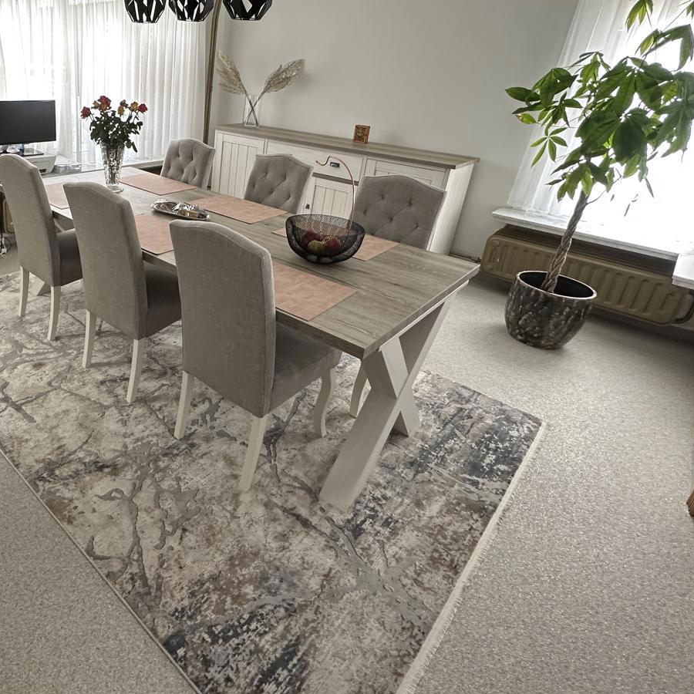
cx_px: 160
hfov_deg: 64.7
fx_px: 499
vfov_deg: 68.5
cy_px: 259
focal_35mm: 22
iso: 160
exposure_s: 1/99
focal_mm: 2.22
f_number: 2.2
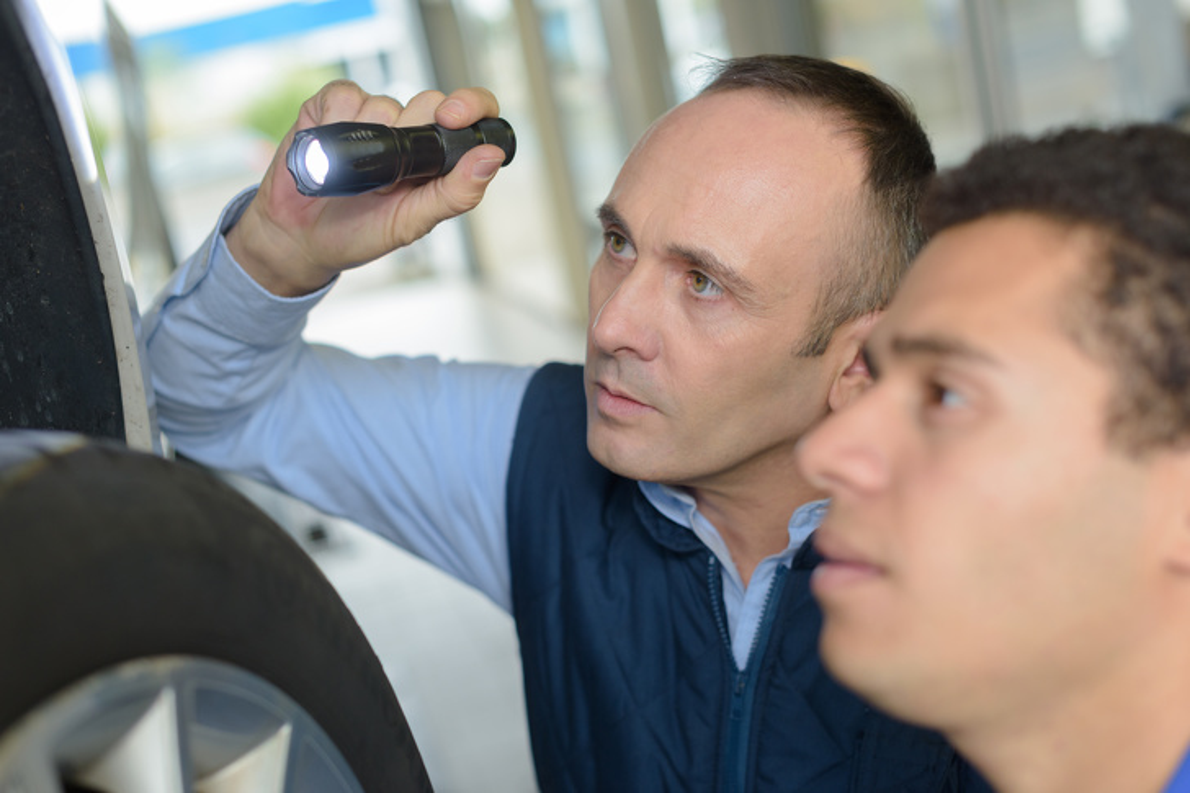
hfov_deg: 39.6
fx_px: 1652
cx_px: 595
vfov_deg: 27.0
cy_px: 396
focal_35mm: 50
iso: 400
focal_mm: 50
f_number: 3.2
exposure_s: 1/200
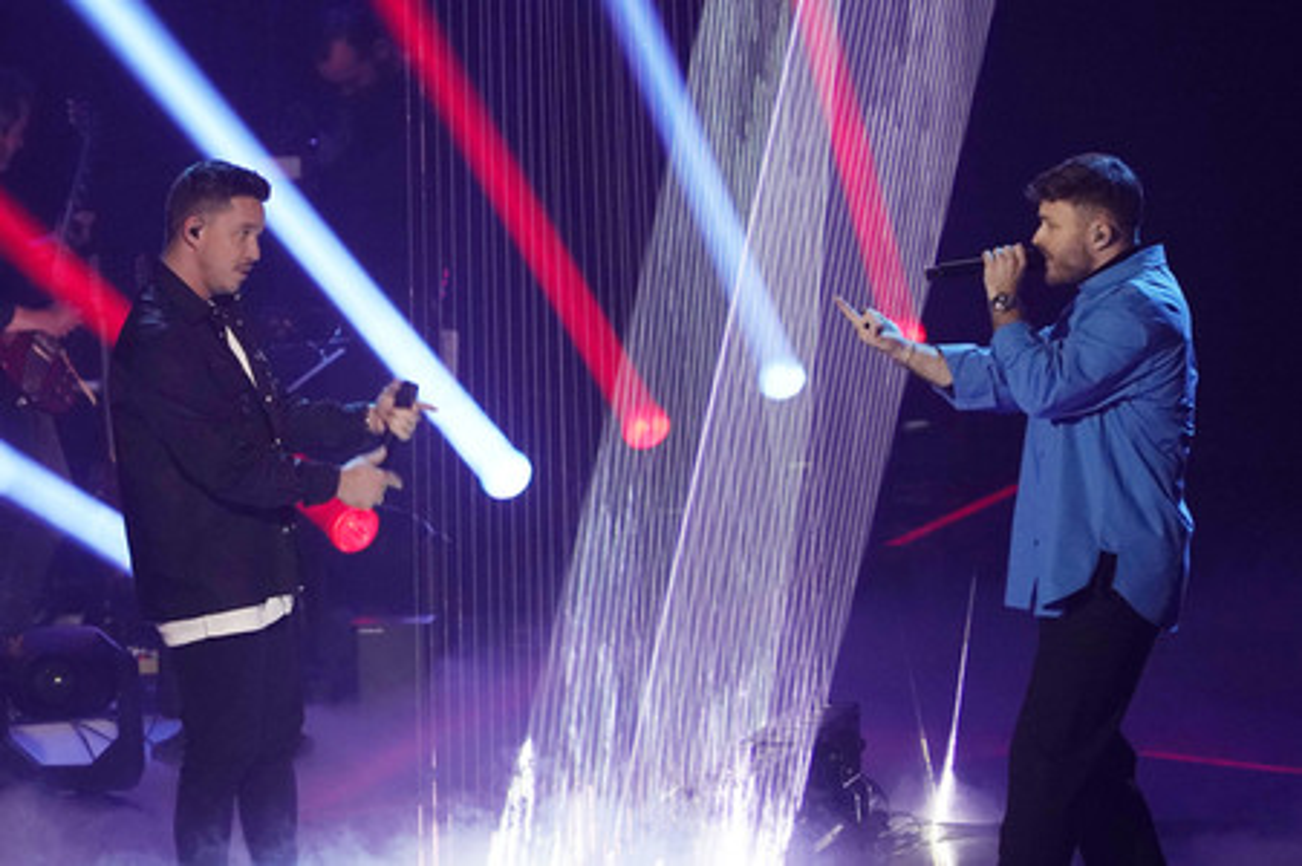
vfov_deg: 5.0
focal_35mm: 277
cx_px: 651
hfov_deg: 7.4
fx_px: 10011
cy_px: 433
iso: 4000
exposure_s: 1/160
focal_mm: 277
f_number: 5.6
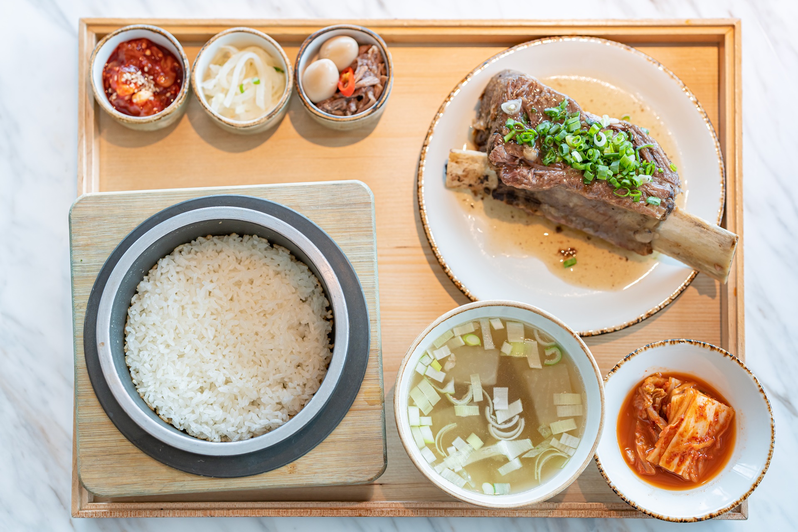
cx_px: 399
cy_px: 266
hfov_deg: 39.6
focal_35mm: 50
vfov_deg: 27.0
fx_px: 1108
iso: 200
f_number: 2.5
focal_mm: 50
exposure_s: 1/100
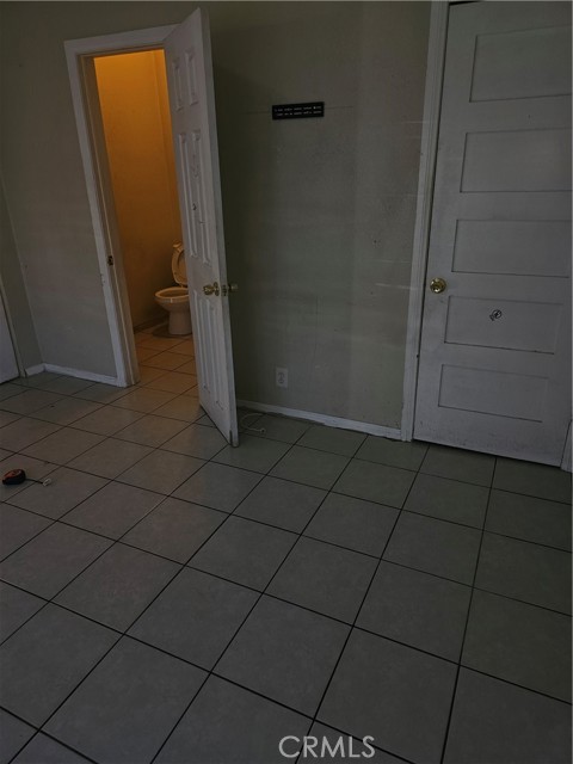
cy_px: 382
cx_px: 286
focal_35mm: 23
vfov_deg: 73.9
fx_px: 508
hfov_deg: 58.9
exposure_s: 1/17.2
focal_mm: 6.3
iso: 125
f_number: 1.7
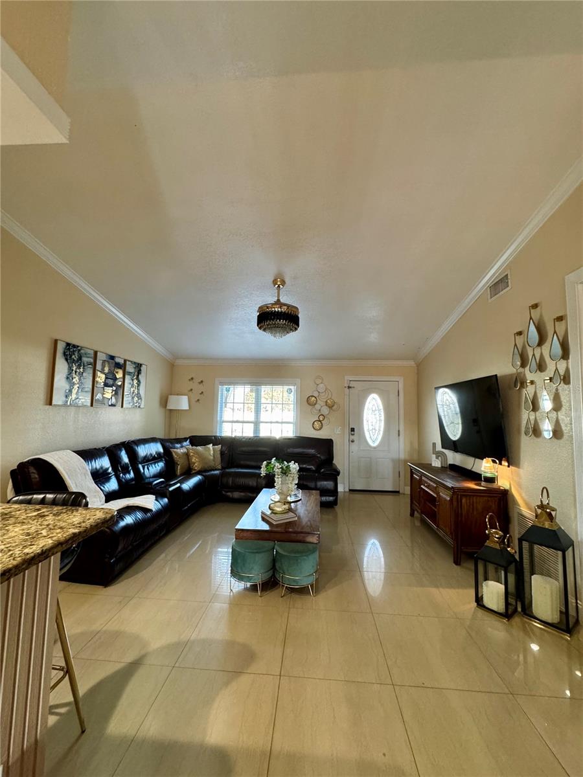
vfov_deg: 102.1
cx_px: 292
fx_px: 314
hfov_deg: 85.7
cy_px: 388
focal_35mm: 14
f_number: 2.2
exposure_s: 1/60
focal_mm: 2.22
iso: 320
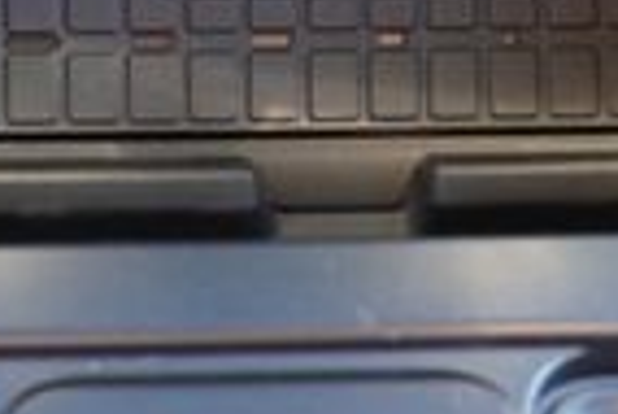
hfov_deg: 18.8
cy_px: -70
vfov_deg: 12.4
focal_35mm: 108
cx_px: 148
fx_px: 1856
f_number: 4
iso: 800
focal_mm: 16
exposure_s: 1/60
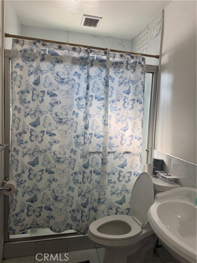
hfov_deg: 56.8
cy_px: 132
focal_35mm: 24
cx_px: 98
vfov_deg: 71.6
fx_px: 182
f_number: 1.78
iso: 125
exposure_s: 1/120
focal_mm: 6.76
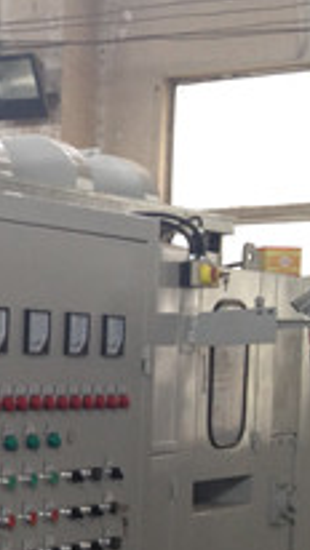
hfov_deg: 10.3
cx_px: -249
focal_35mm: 111
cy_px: 465
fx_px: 1621
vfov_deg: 19.0
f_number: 2.4
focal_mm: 4.28
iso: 80
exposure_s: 1/20
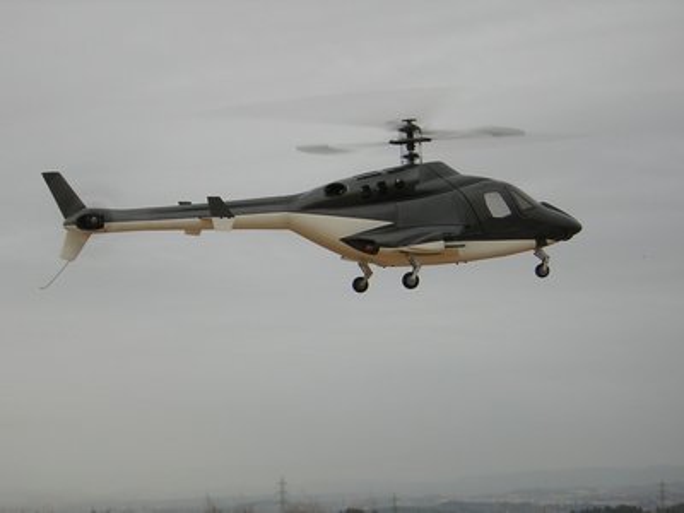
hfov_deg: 18.2
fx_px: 2134
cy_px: 256
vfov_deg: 13.7
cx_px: 342
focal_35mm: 108
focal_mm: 14.1
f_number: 4.7
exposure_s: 1/194
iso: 100
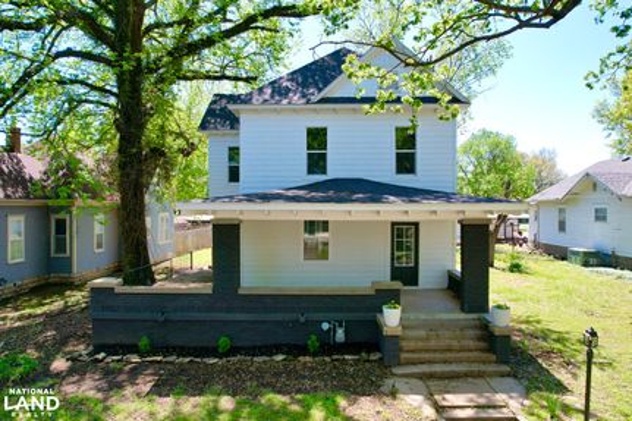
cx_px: 316
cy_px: 210
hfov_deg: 78.6
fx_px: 386
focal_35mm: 22
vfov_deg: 57.2
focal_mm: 8.38
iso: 100
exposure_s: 1/800
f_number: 2.8
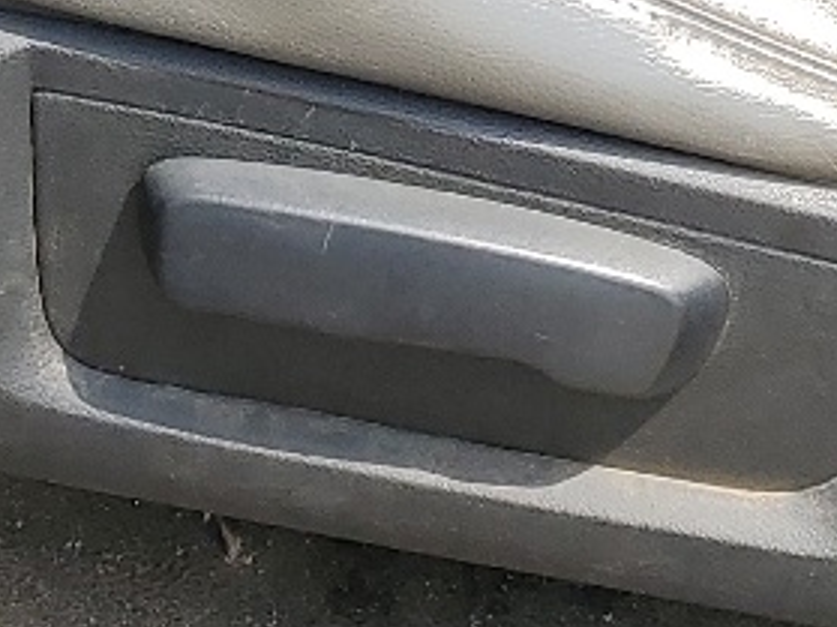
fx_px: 3601
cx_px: 15
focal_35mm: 149
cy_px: -951
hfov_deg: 13.1
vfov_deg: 8.9
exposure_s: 1/1250
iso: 50
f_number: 1.5
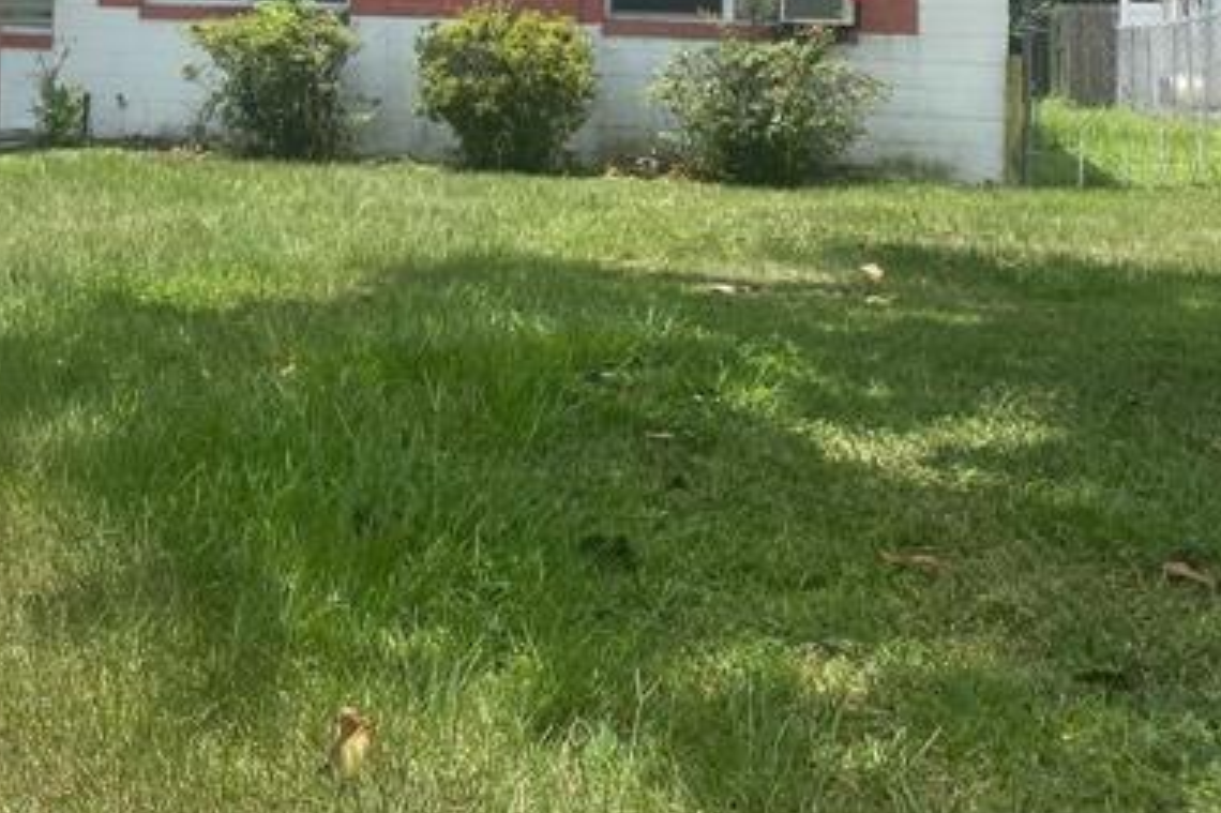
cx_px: 51
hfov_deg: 32.7
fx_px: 1932
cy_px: -39
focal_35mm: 57
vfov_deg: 22.6
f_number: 1.8
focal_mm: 4.25
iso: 32
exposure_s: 1/2890
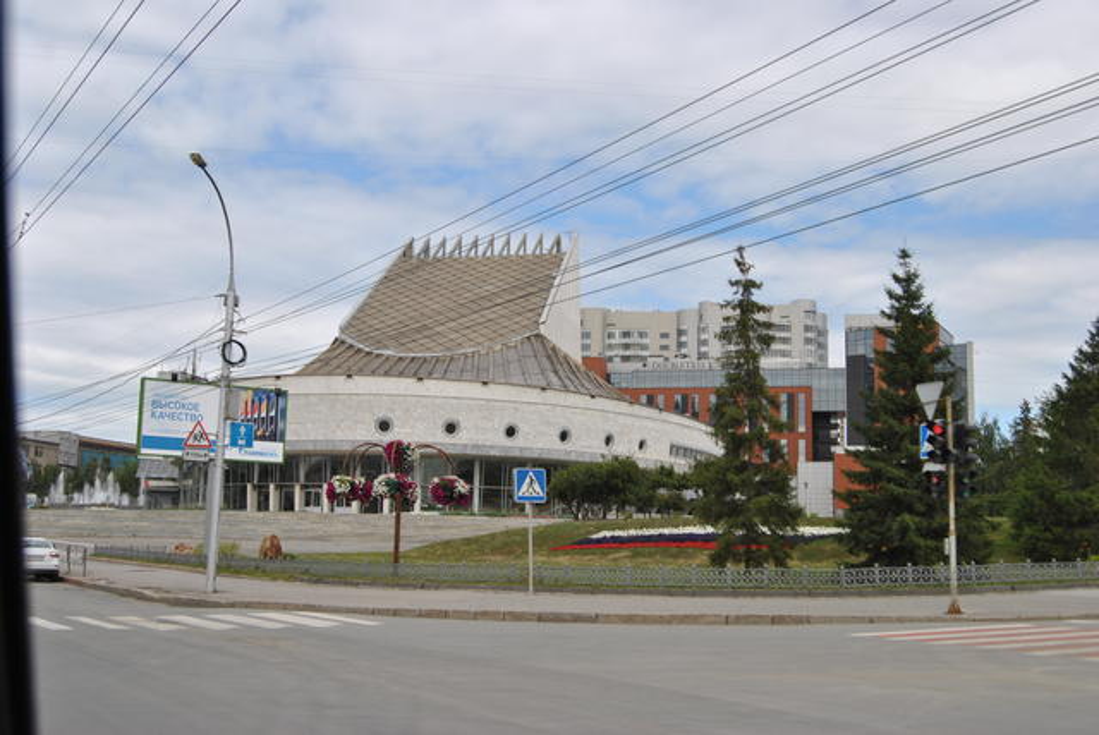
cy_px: 368
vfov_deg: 34.3
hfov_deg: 49.5
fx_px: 1192
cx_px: 550
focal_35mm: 39
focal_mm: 26
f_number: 8
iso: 100
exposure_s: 1/250
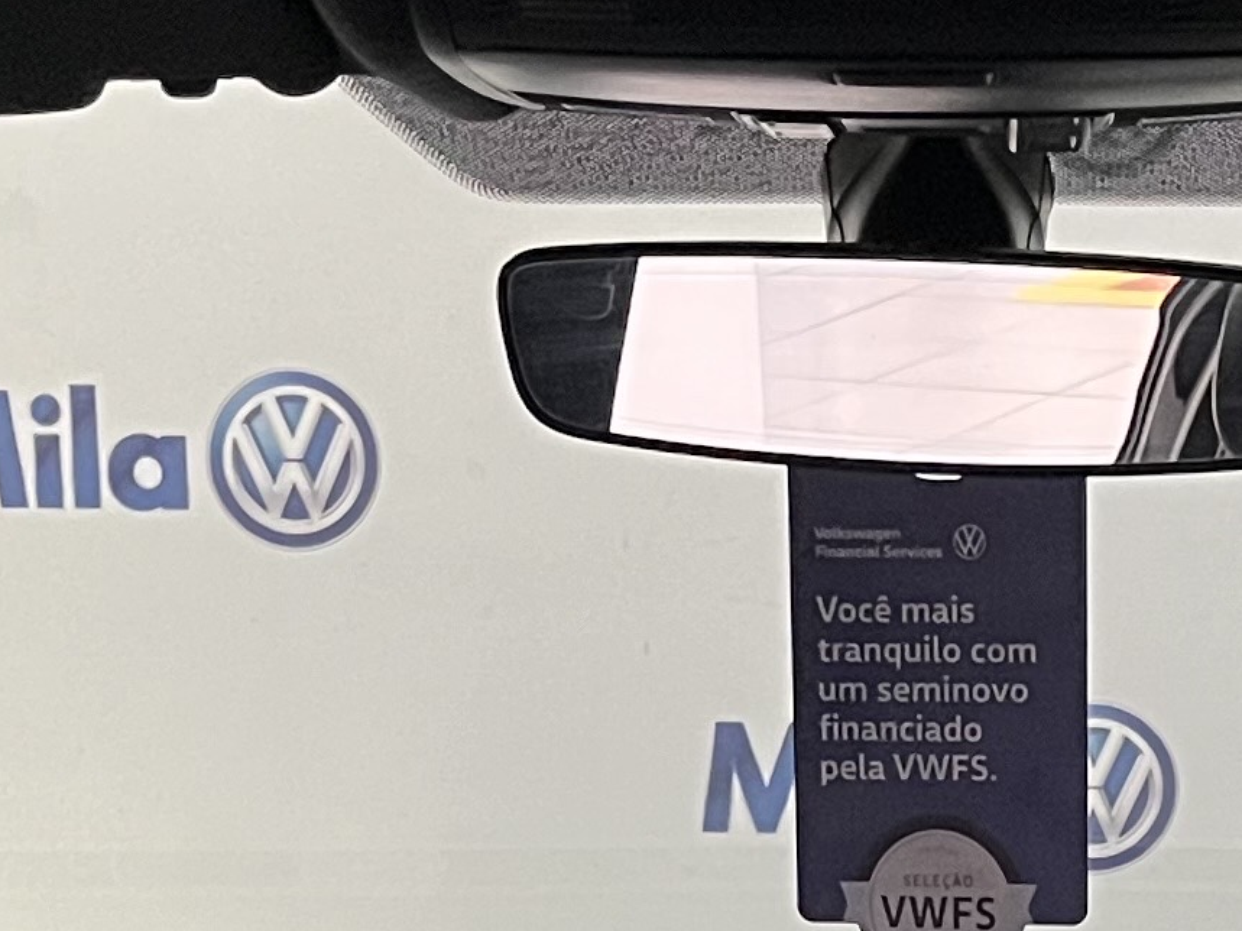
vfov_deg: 11.2
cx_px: 982
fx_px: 4377
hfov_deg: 16.0
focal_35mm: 122
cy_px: 1778
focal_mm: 5.1
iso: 500
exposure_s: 1/30
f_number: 1.6
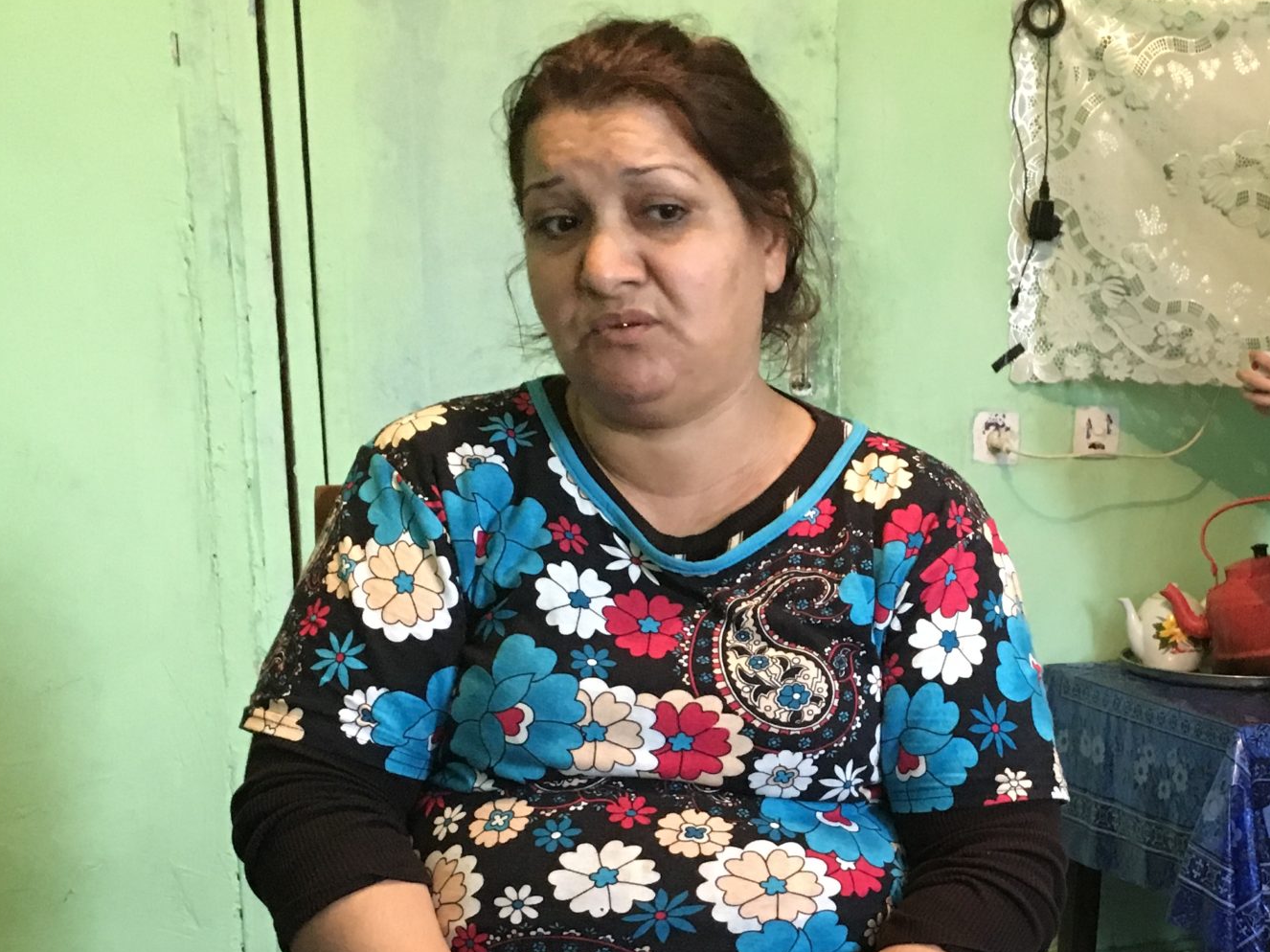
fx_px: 2054
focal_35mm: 56
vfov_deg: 25.7
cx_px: 957
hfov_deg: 33.6
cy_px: 758
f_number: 2.2
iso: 200
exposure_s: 1/25
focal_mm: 4.15
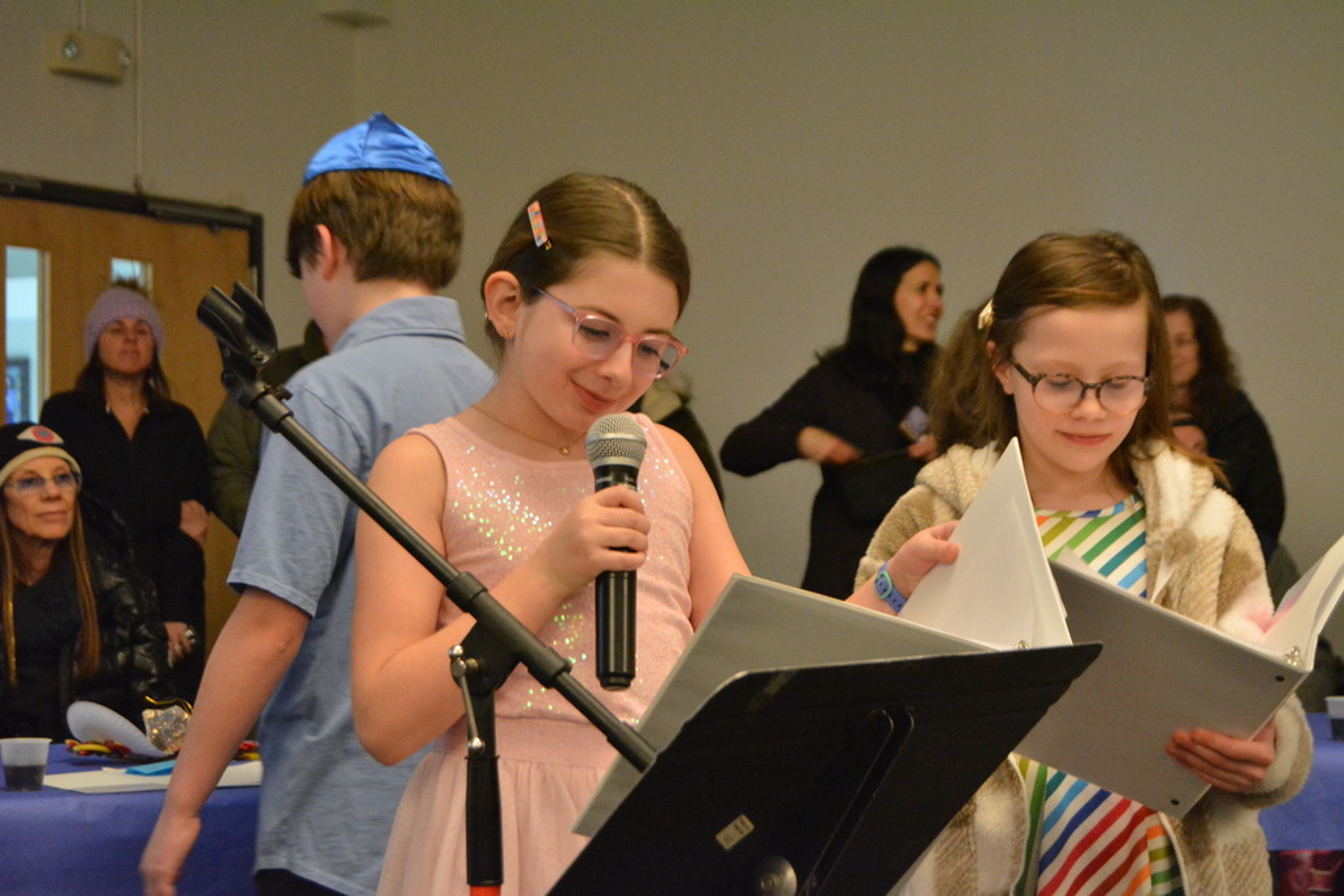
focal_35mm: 82
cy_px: 448
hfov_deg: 24.6
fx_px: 3080
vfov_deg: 16.6
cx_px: 672
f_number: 5.6
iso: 3200
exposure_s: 1/30
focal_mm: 55
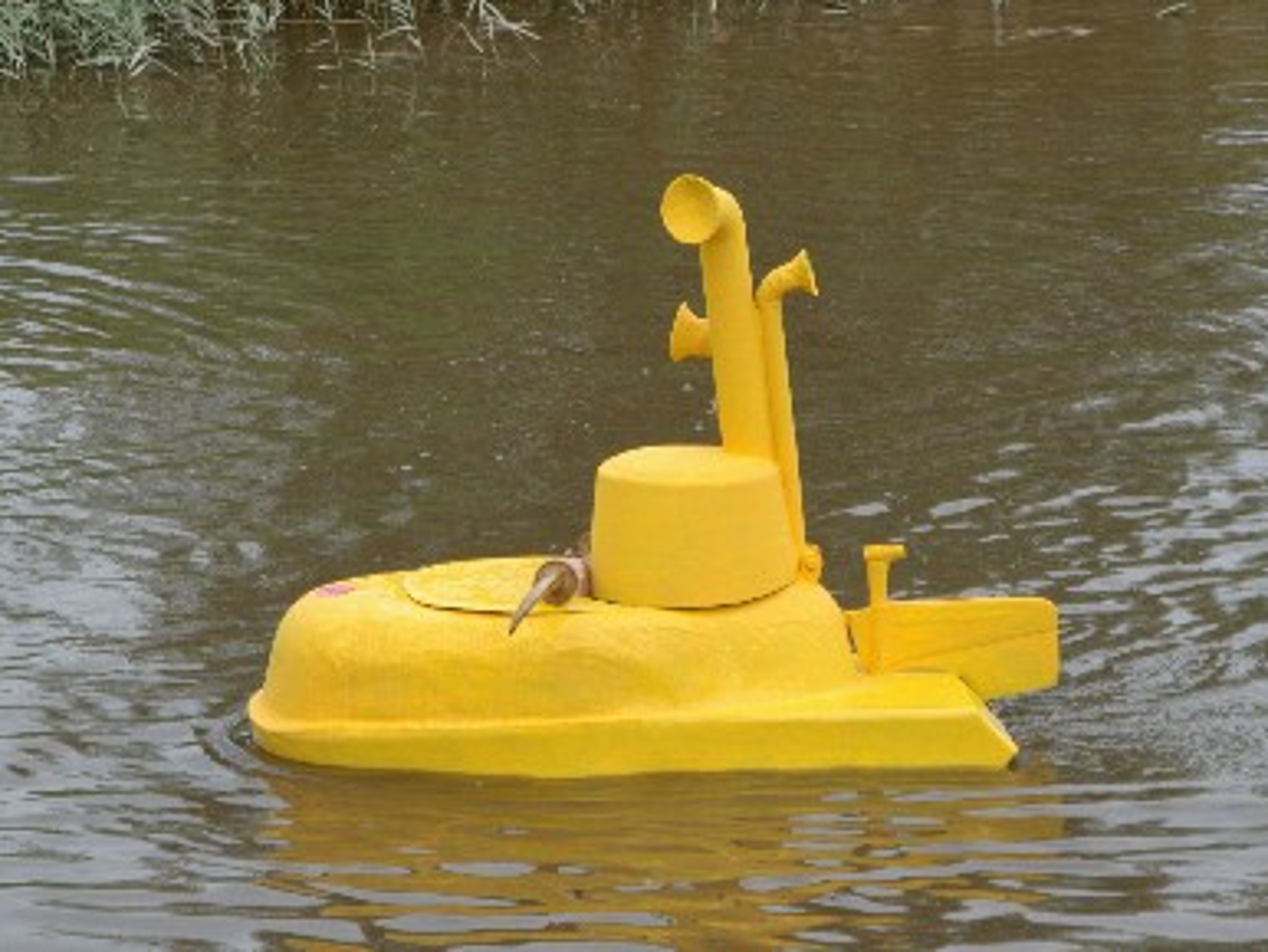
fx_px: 6801
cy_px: 474
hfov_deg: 10.7
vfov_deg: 8.0
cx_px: 713
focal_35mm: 186
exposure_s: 1/350
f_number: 9.5
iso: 800
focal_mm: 113
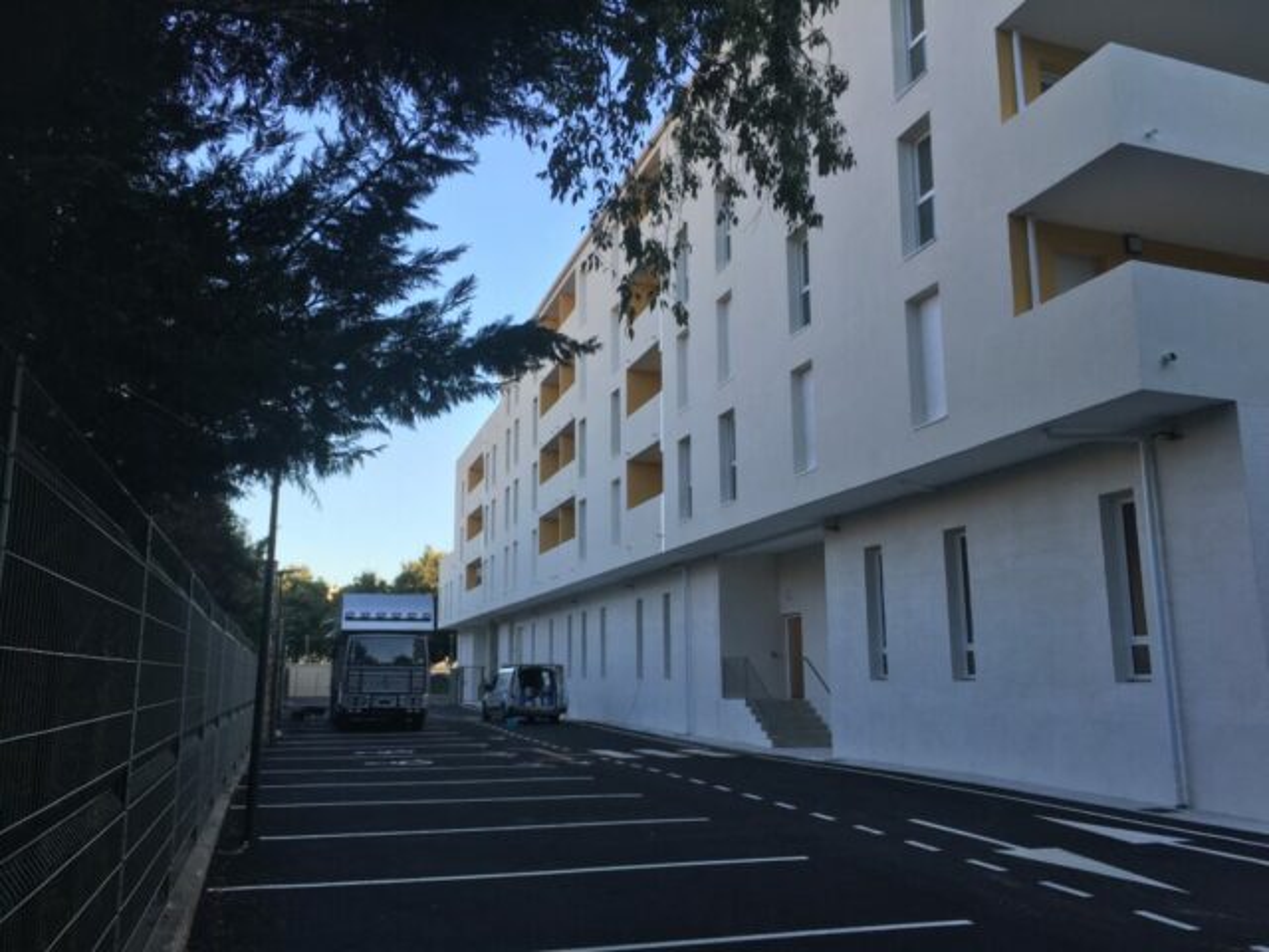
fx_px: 1063
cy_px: 476
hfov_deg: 61.7
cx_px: 634
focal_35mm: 29
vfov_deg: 48.2
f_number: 2.2
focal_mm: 4.15
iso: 25
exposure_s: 1/200
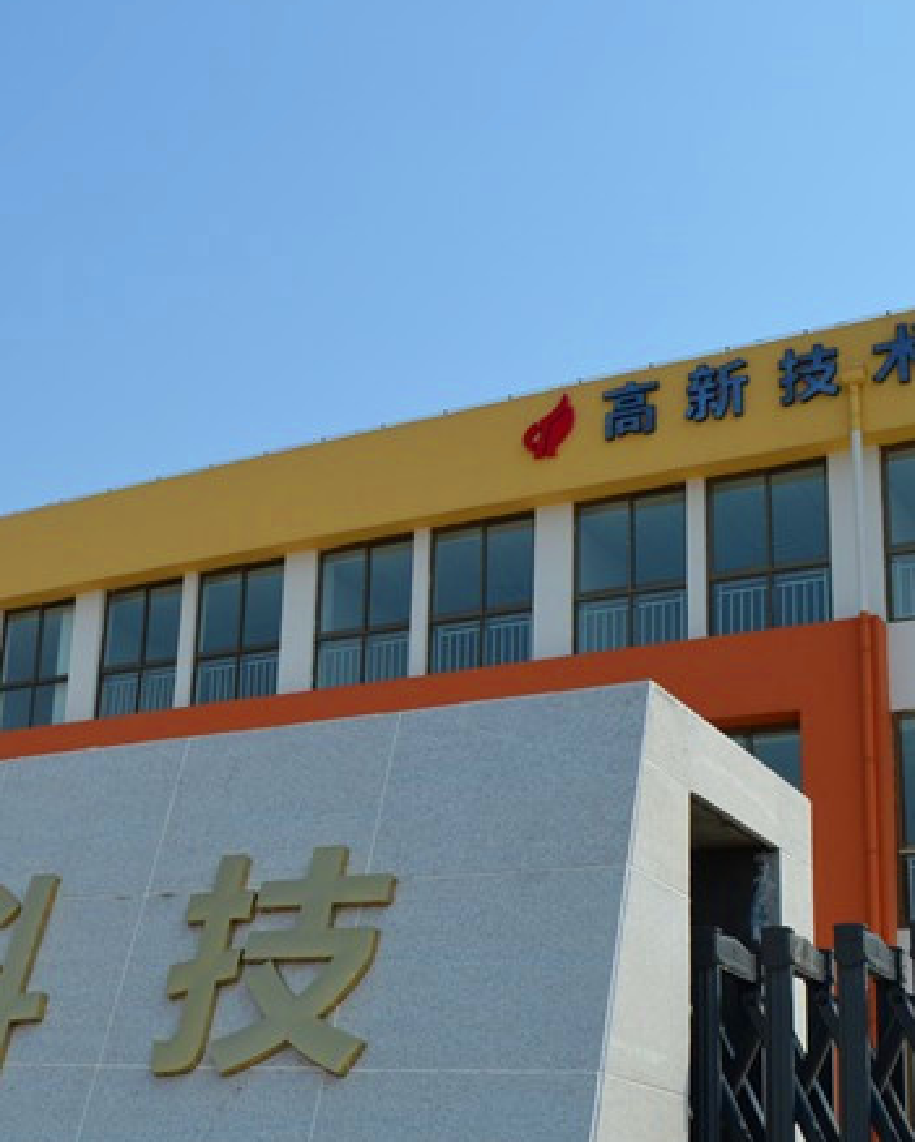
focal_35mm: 49
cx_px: 128
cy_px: 696
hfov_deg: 29.8
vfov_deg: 37.8
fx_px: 1657
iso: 100
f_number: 9
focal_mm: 18
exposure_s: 1/320
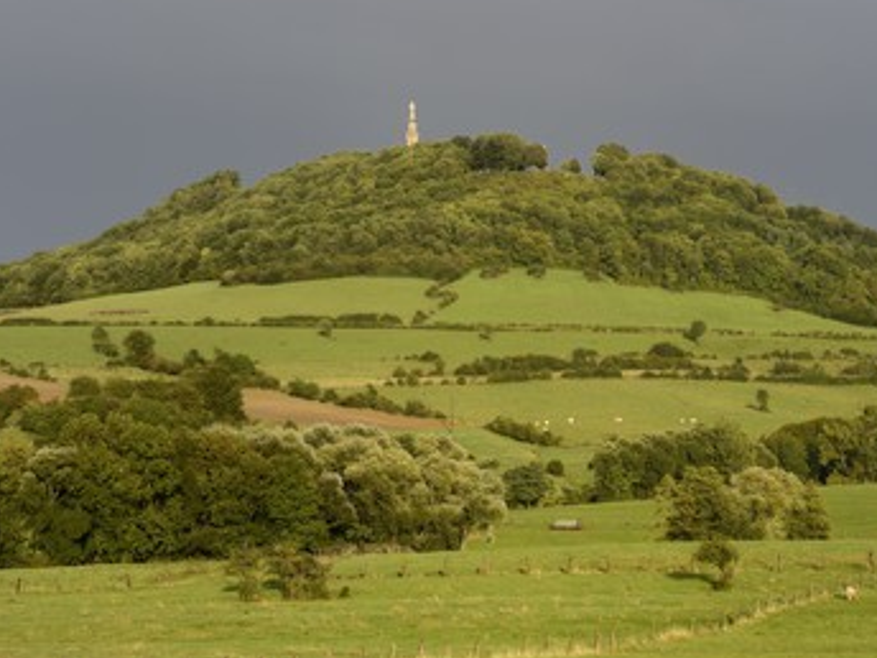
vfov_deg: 11.5
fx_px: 3268
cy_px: 319
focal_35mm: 129
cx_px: 464
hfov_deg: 15.3
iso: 200
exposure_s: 1/250
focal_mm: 110
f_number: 8
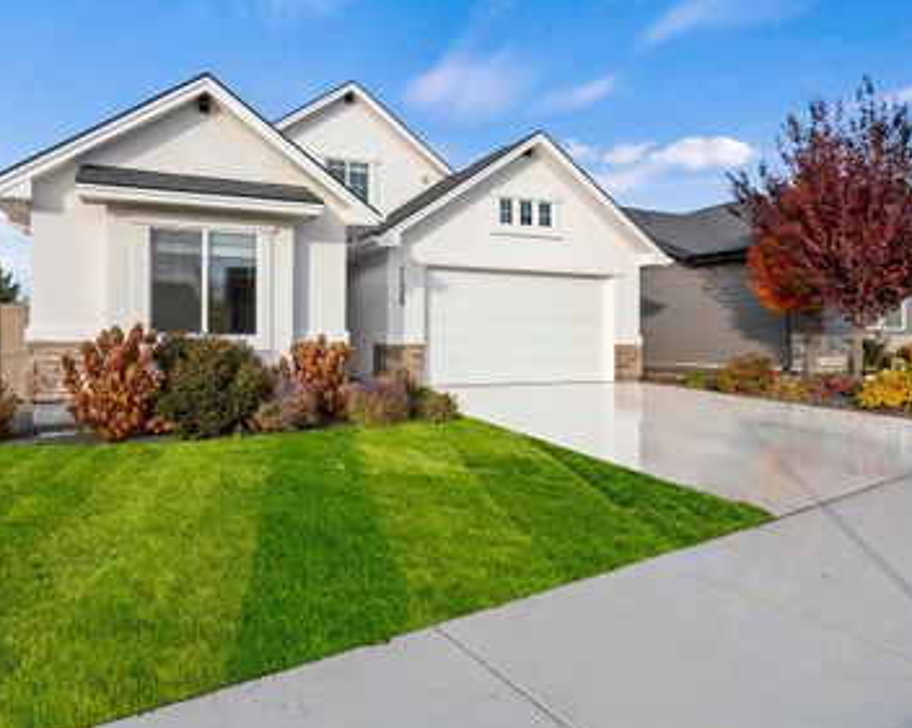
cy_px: 346
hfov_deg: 79.1
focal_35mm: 20
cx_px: 350
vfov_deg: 68.0
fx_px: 539
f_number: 8
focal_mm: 15
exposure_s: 1/250
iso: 320
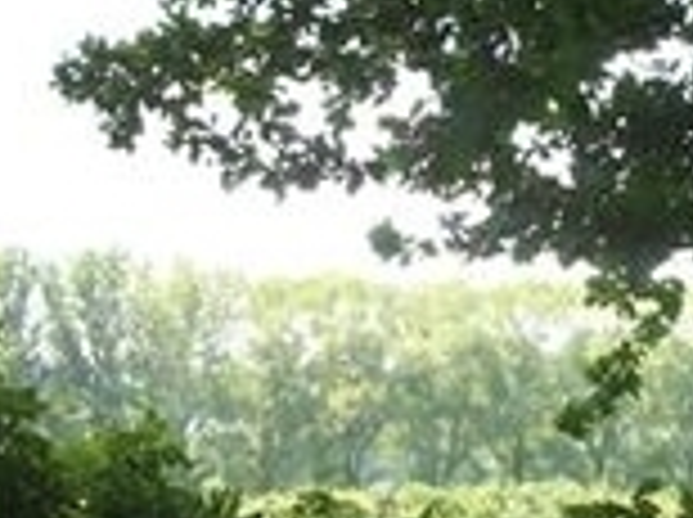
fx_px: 2499
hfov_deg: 15.6
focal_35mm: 125
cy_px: 284
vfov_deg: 11.8
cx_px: 626
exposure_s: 1/250
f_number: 2.9
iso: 80
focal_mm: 5.7
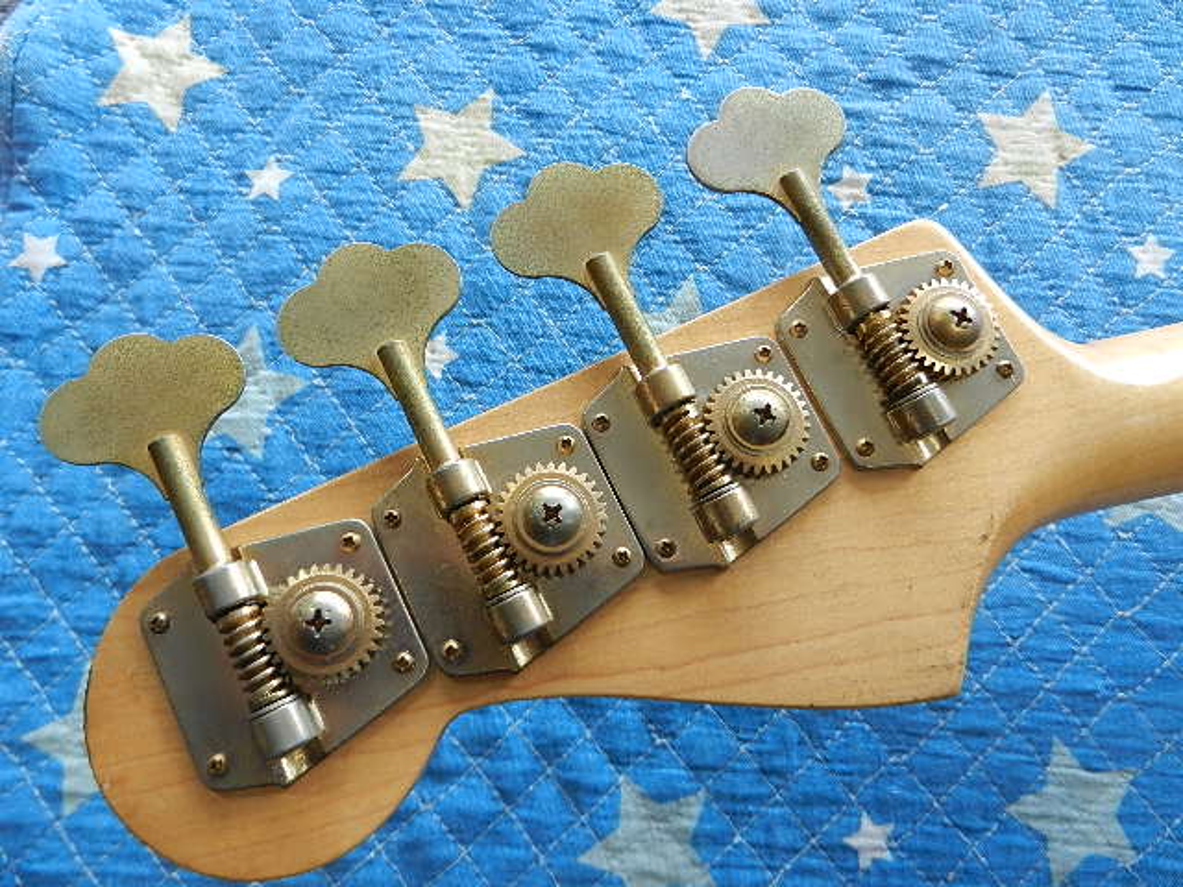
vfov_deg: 54.9
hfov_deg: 69.4
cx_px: 592
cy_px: 444
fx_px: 854
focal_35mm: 25
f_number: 3.5
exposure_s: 1/50
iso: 160
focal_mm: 4.5
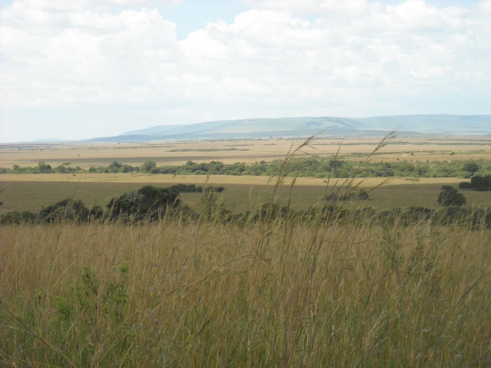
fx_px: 1489
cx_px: 246
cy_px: 184
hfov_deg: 18.7
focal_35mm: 105
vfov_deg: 14.1
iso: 64
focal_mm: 17.1
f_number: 4.7
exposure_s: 1/309
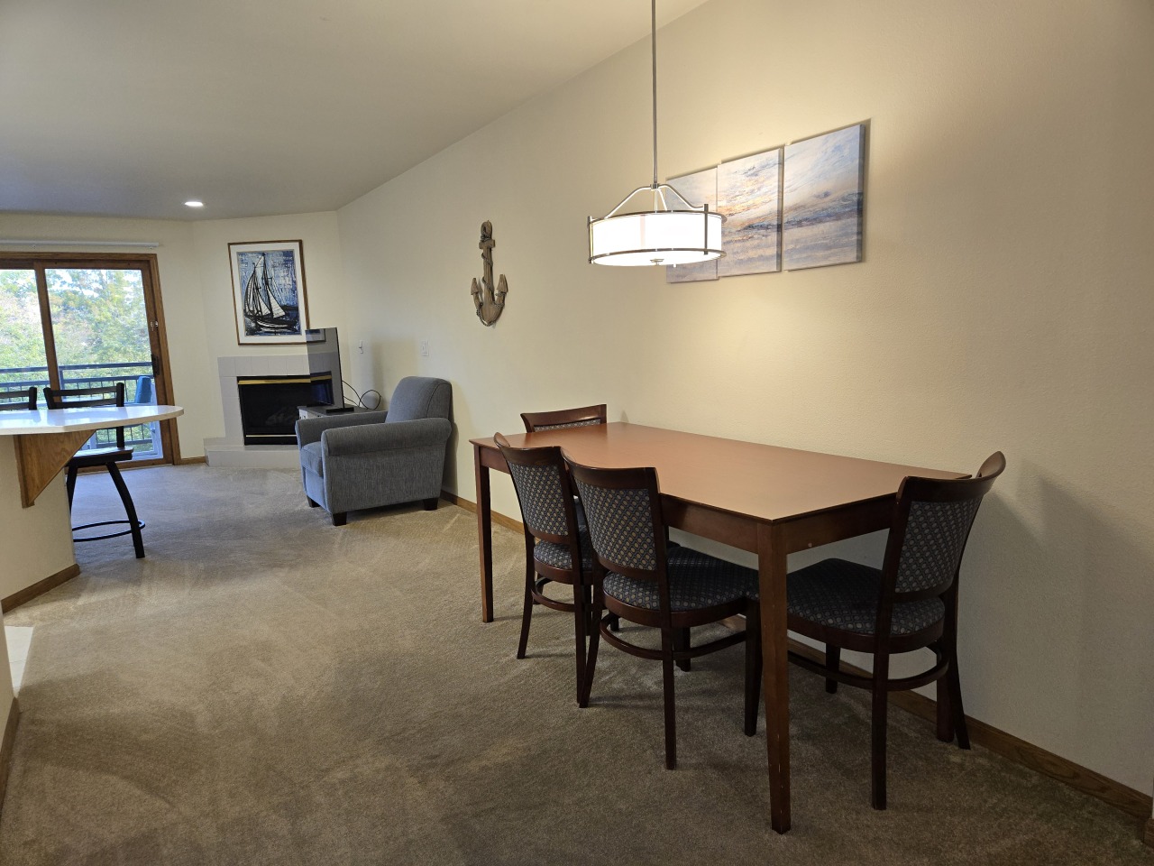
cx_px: 577
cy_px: 433
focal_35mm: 23
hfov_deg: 73.9
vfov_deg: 58.9
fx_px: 767
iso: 80
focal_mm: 5.4
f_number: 1.8
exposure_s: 1/60
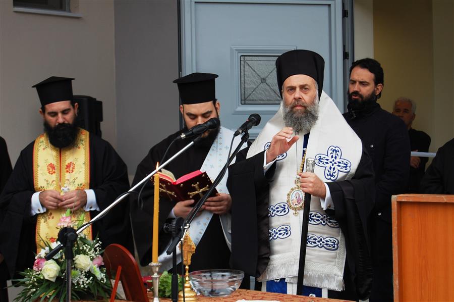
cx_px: 227
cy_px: 151
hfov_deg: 24.6
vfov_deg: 16.5
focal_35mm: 82
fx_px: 1039
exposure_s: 1/125
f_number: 5.6
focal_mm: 55
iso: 250
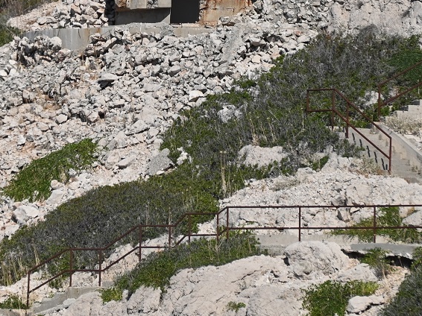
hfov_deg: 2.6
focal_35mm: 765
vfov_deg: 1.9
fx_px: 9322
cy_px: -18
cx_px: 164
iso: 250
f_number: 5.6
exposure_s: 1/4000
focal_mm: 300
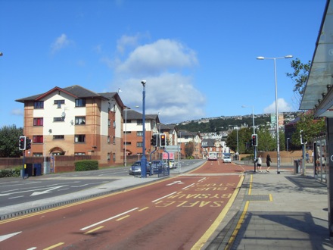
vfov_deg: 36.8
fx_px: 375
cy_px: 125
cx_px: 166
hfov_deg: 47.9
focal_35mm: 39
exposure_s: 1/350
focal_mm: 6.6
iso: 80
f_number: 6.2
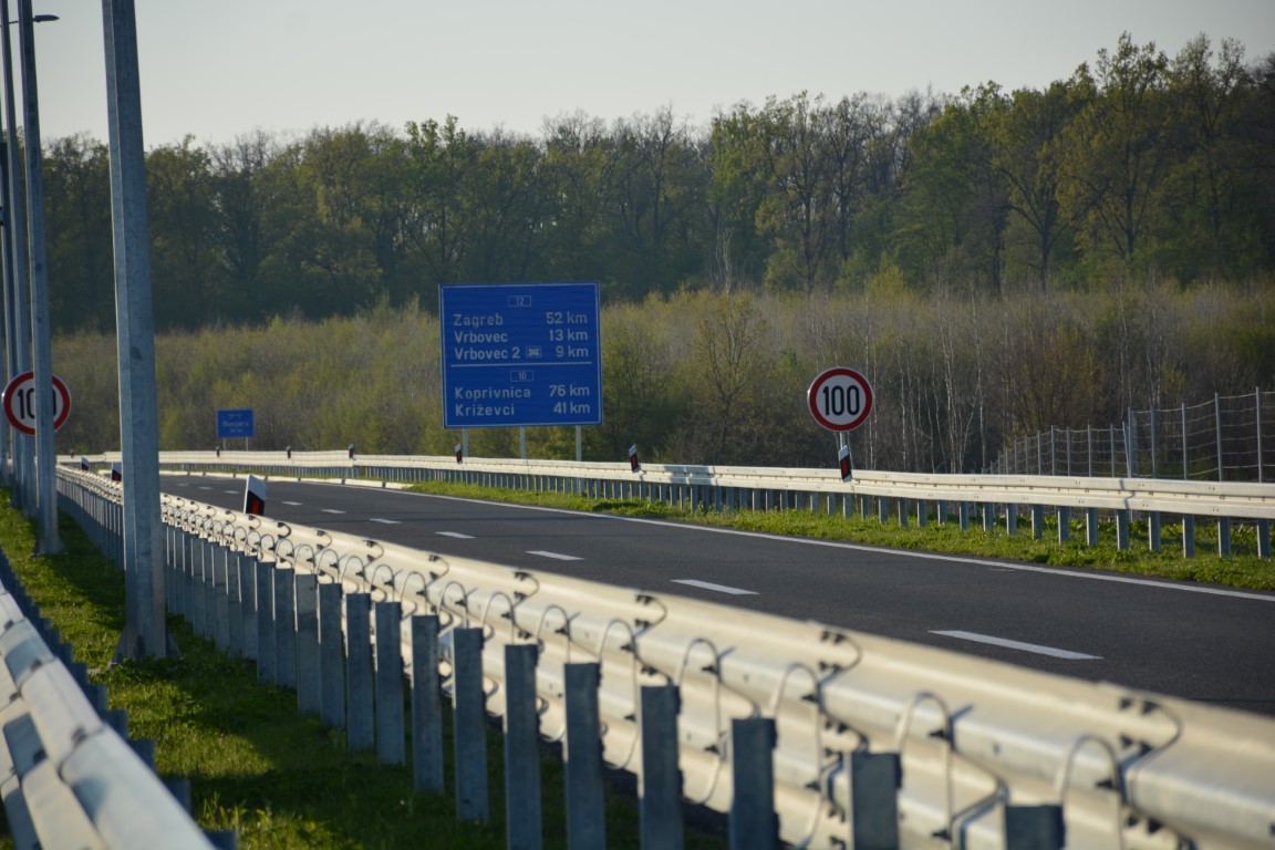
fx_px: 7437
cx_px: 638
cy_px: 425
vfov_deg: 6.5
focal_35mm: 210
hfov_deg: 9.8
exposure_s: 1/640
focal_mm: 140
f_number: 6.3
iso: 200
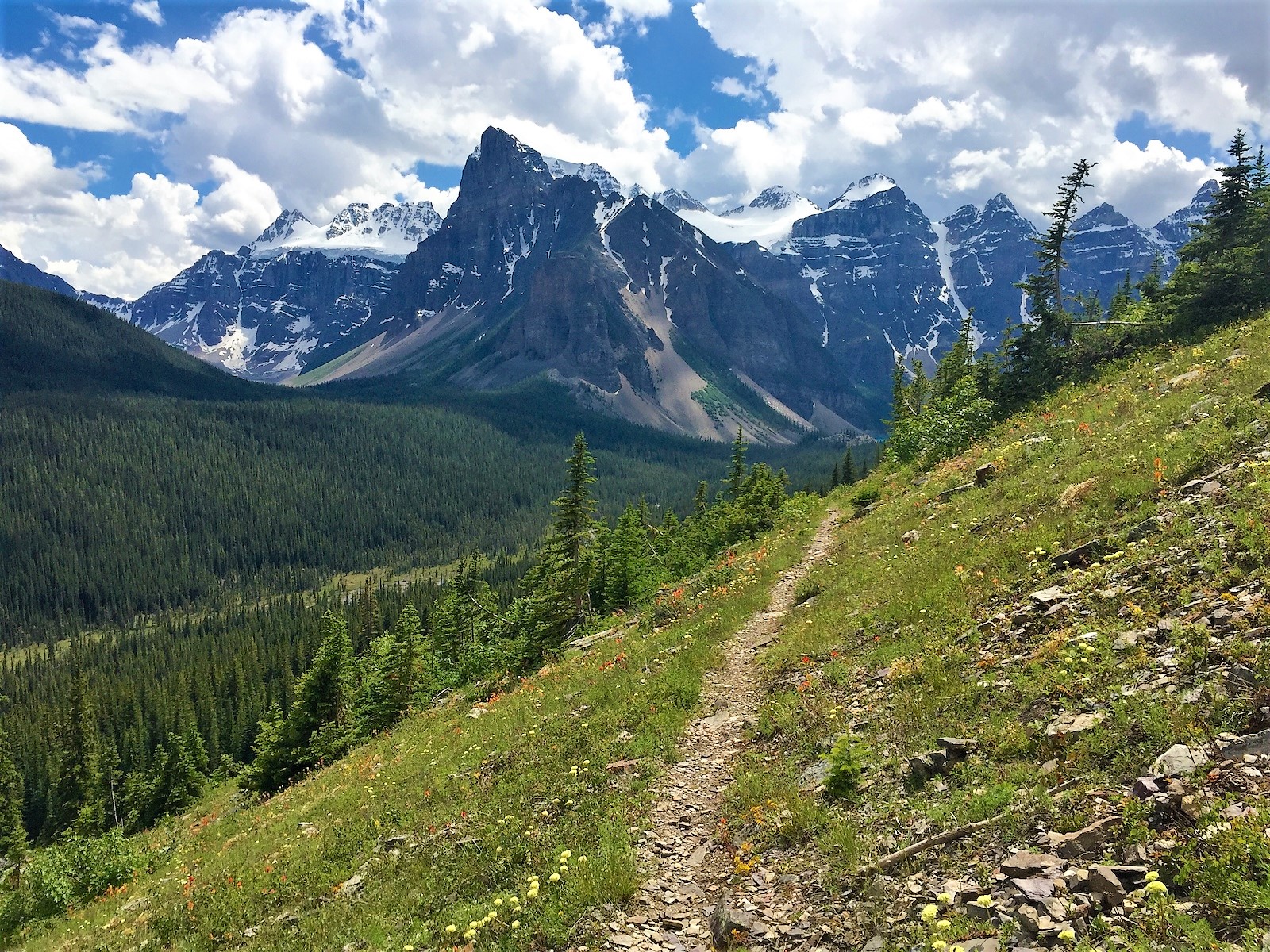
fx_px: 1064
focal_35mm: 29
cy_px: 476
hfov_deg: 61.7
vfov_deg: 48.2
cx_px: 635
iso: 32
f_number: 2.2
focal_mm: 4.15
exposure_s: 1/3300
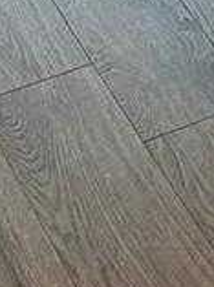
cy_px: -552
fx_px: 1523
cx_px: 234
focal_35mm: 184
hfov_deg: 8.0
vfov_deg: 8.9
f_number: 1.78
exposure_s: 1/60
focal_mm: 6.86
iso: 160
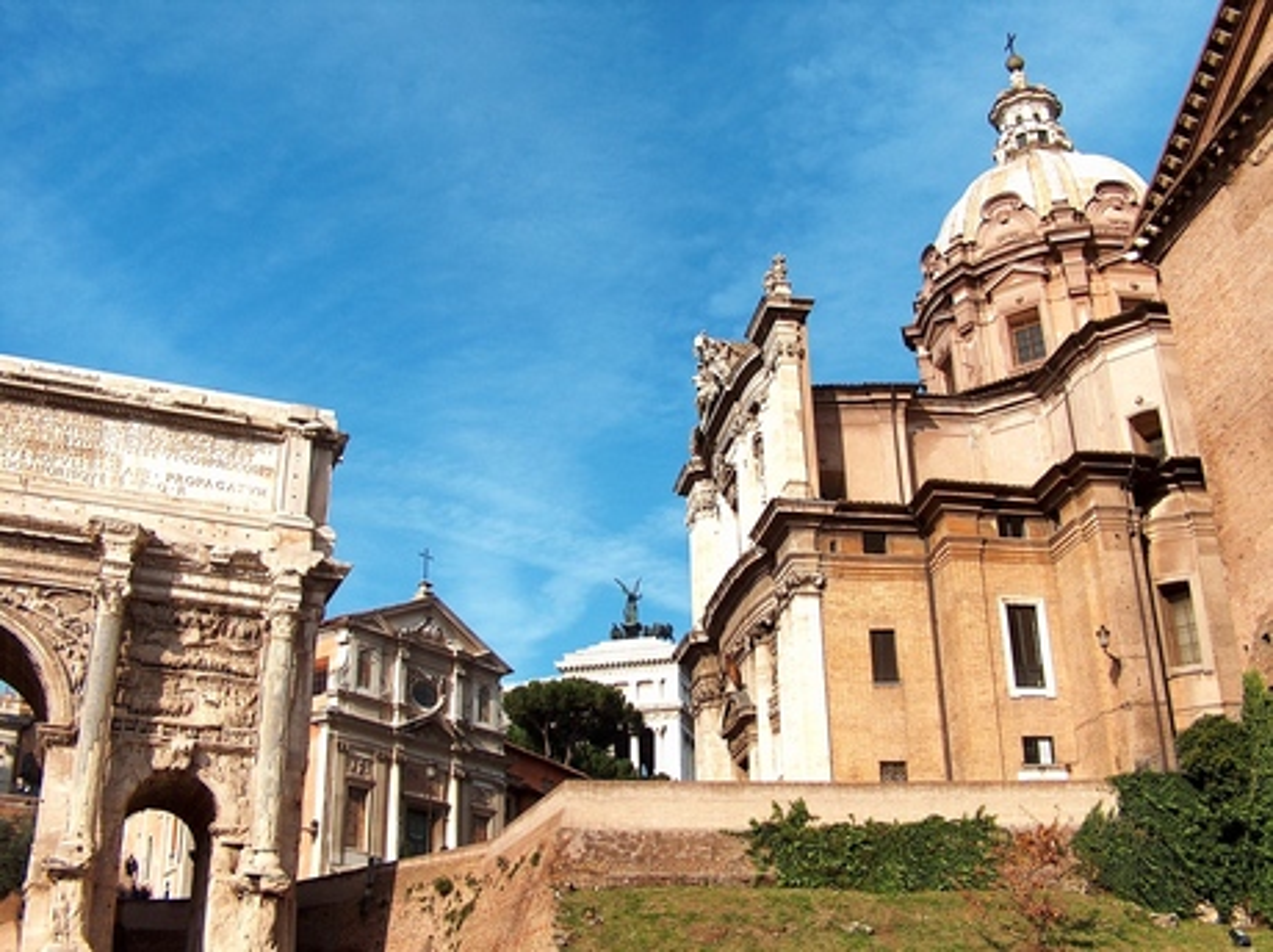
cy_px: 476
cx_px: 636
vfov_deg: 38.6
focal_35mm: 37
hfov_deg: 50.2
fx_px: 1359
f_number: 3.4
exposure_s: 1/1031
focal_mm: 7.6
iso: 100
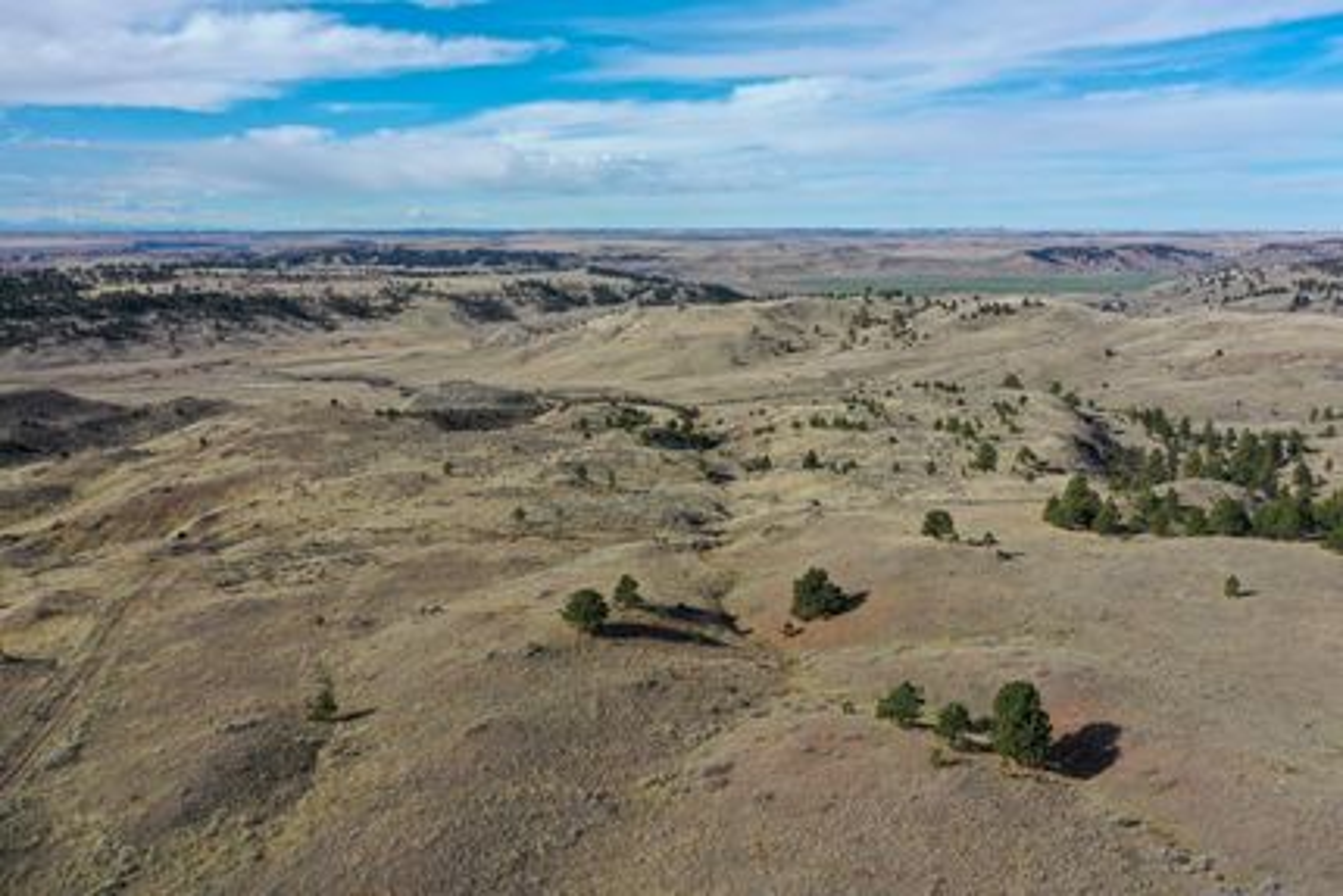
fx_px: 1045
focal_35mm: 28
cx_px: 672
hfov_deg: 65.5
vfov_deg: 46.4
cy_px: 448
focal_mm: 10.26
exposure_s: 1/500
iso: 100
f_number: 5.6
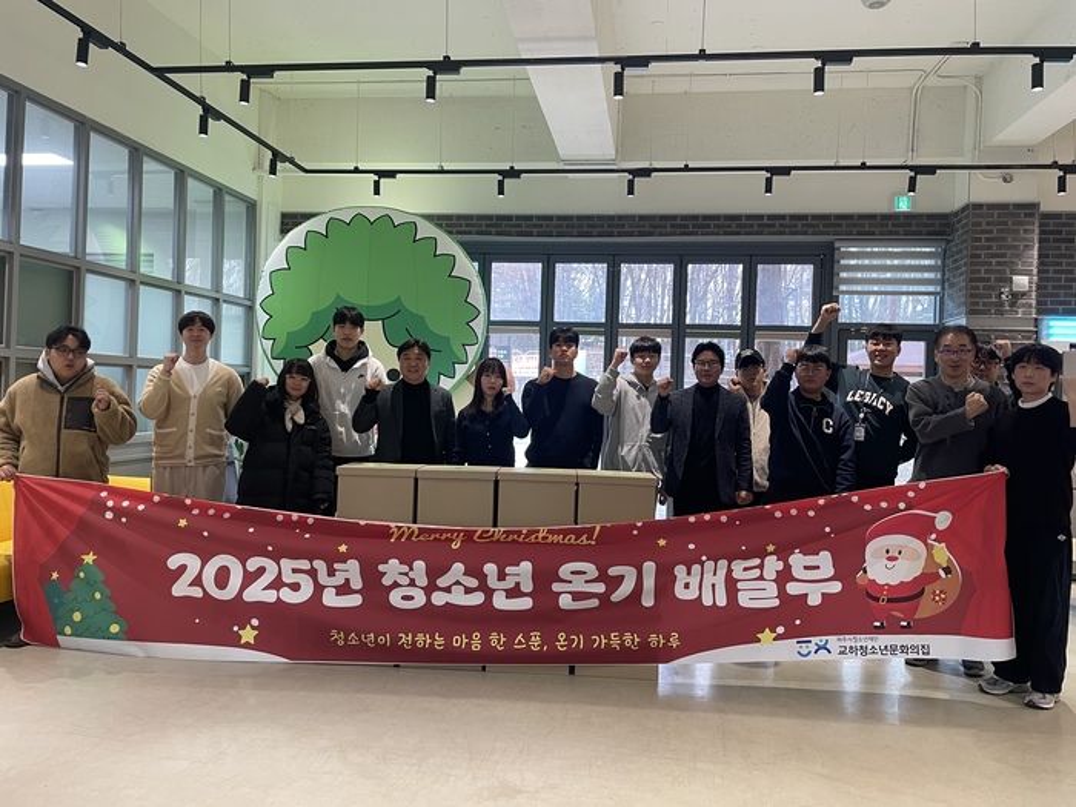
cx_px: 538
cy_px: 404
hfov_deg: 67.3
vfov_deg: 53.1
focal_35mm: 26
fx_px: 808
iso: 80
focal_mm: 4.2
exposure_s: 1/60
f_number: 1.6
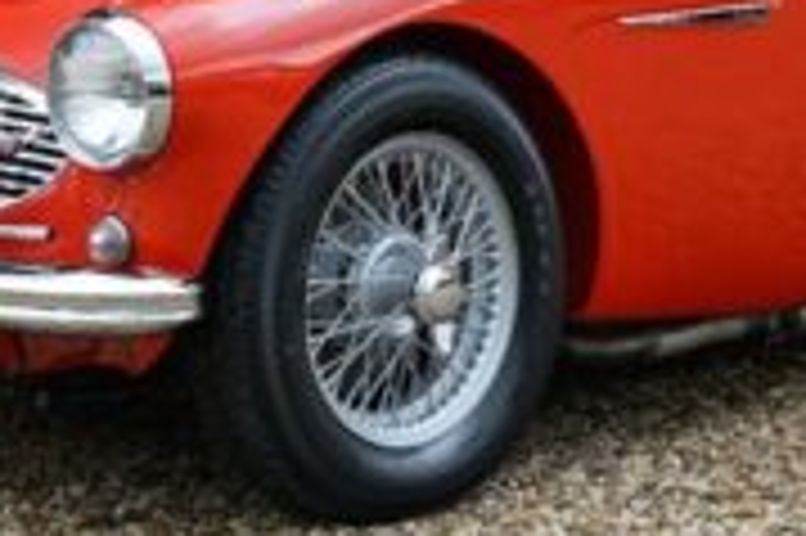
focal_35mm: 191
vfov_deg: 7.1
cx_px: 536
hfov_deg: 10.7
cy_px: -171
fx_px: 4280
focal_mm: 57.1
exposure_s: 1/160
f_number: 4
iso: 200
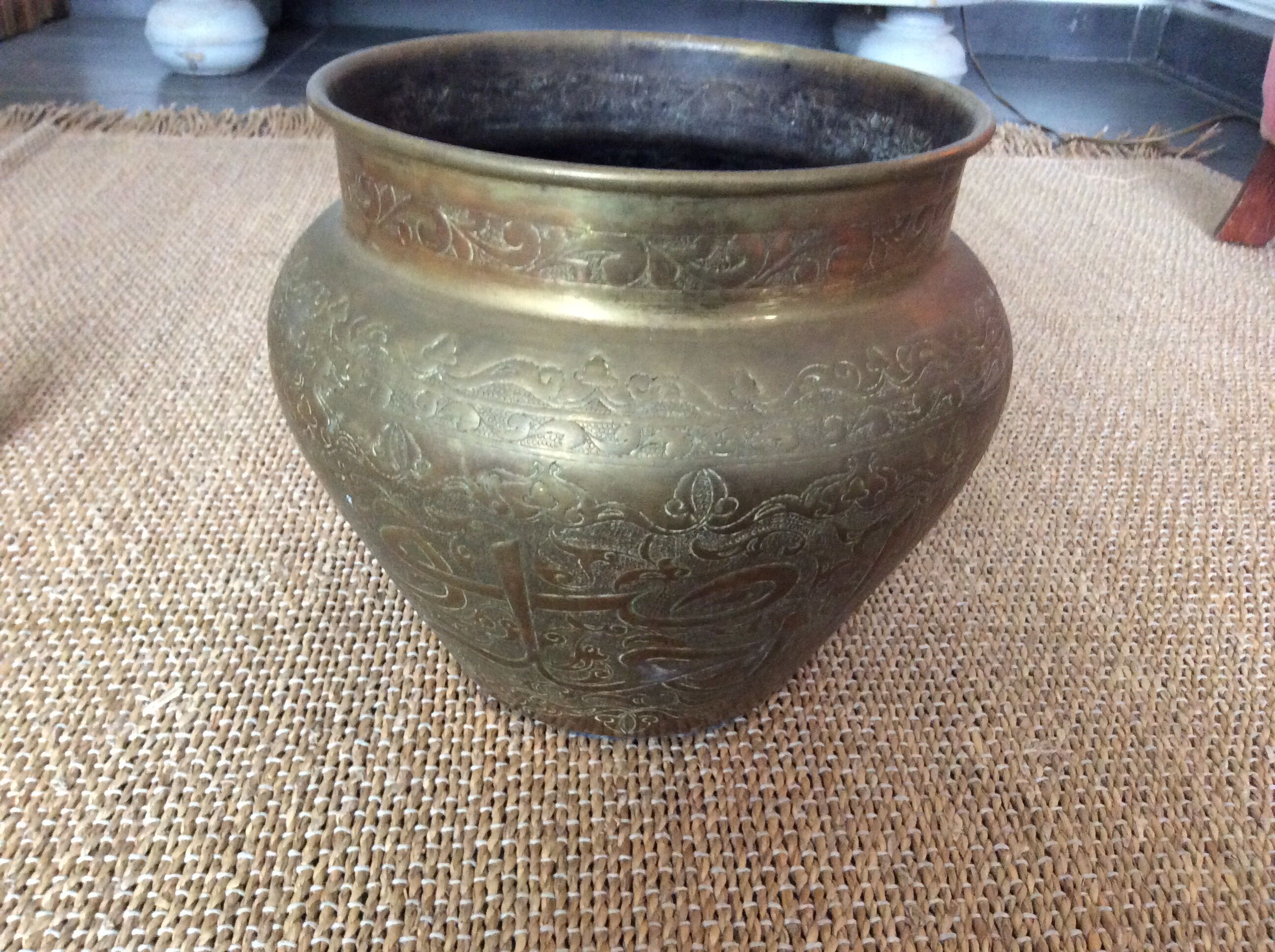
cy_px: 476
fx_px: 1177
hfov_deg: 56.9
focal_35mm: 32
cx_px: 638
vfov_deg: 44.1
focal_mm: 3.3
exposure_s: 1/20
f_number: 2.4
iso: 320
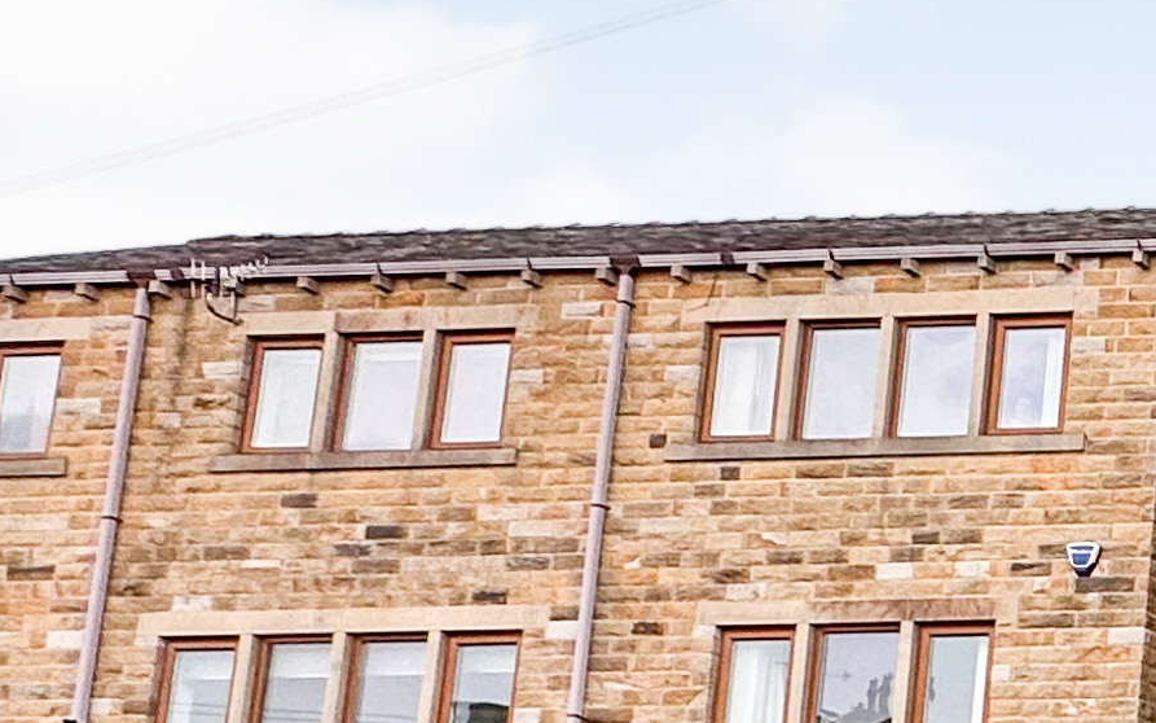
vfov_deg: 18.4
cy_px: 882
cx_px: 2276
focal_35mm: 67
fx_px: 2111
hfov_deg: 19.2
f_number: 2.2
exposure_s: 1/240
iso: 40
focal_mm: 2.22
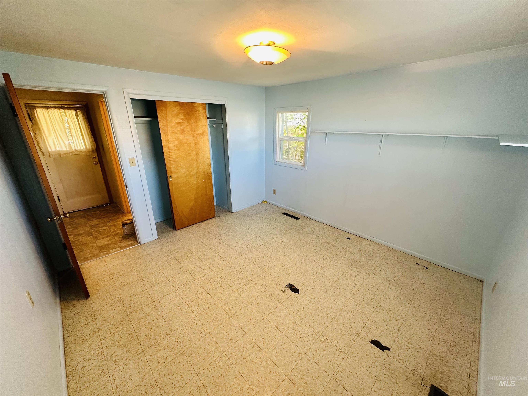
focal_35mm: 14
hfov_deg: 102.1
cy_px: 198
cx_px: 264
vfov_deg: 85.7
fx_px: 214
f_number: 2.2
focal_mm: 2.22
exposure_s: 1/60
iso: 160
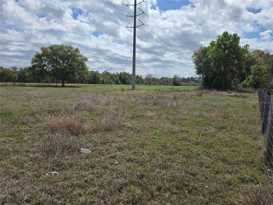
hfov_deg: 73.9
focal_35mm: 23
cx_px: 136
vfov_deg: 58.9
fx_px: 181
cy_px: 102
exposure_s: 1/3540
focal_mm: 5.4
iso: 25
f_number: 1.8
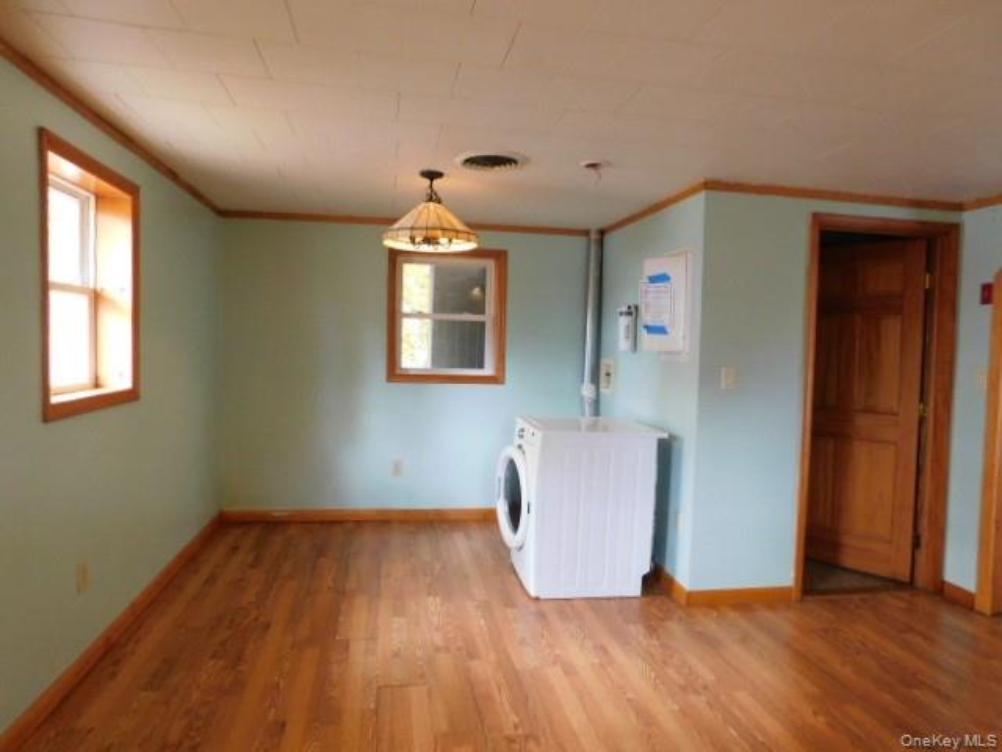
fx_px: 666
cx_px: 501
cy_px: 376
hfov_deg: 73.9
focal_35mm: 23
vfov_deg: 58.9
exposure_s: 1/25
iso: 400
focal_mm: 4
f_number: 3
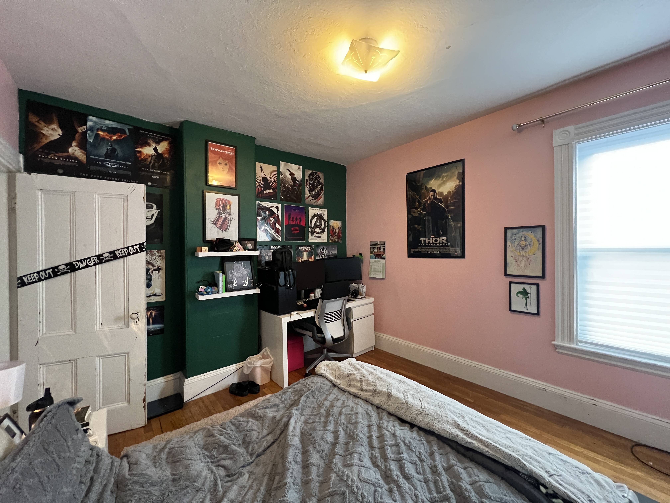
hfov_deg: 106.2
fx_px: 252
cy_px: 252
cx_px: 335
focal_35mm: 13
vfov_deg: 89.9
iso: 800
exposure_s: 1/60
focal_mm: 1.57
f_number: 1.8
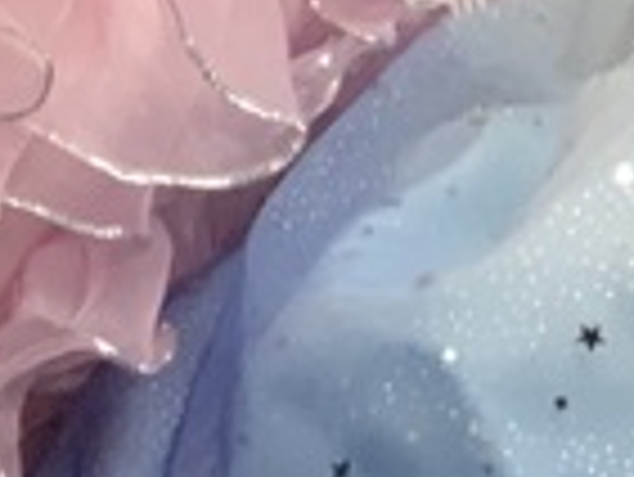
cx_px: -1533
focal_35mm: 210
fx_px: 3849
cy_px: -594
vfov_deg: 6.8
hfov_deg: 7.7
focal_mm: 3
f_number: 1.8
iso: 200
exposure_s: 1/60
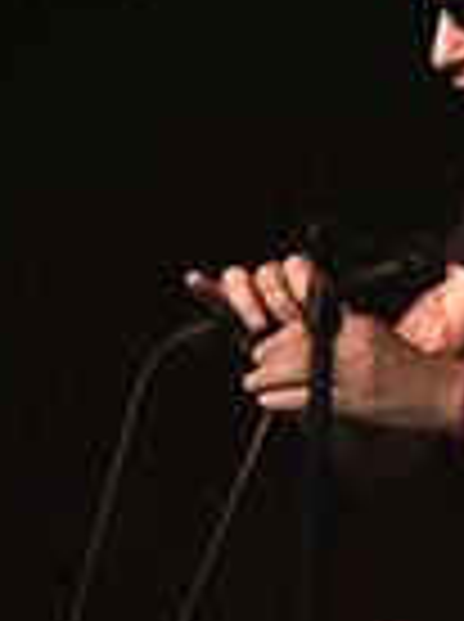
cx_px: 957
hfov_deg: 6.1
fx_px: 4231
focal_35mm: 236
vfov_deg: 8.4
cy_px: 360
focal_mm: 75
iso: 6400
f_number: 2.8
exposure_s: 1/320
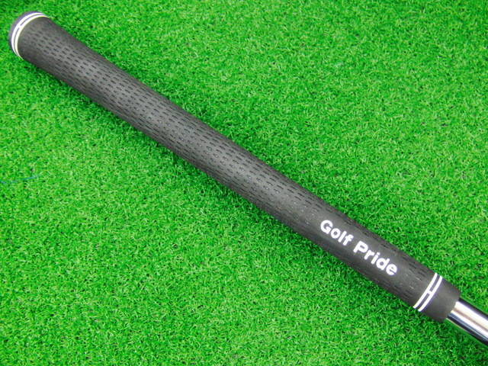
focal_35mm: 37
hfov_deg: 50.1
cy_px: 183
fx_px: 522
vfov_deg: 38.7
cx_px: 244
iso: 400
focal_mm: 6.42
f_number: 3.6
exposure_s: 1/20
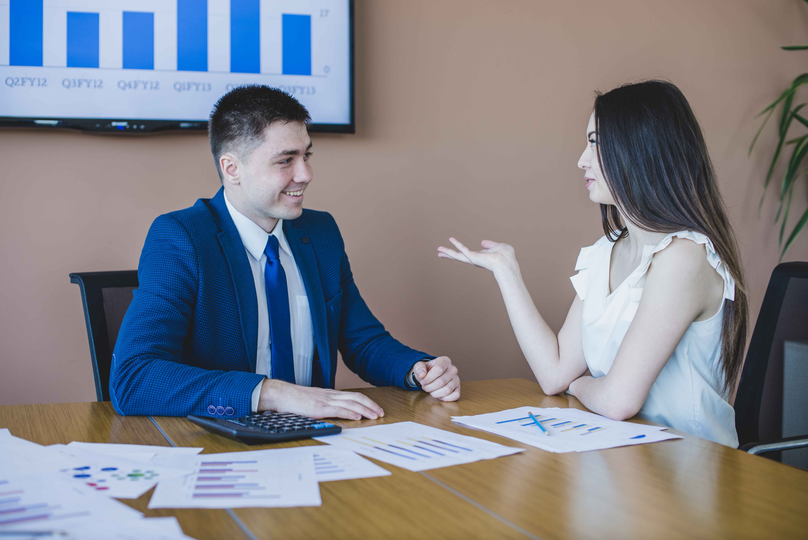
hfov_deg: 39.6
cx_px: 404
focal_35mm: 50
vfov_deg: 27.0
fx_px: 1123
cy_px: 270
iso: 500
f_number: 2.8
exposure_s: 1/100
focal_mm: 50
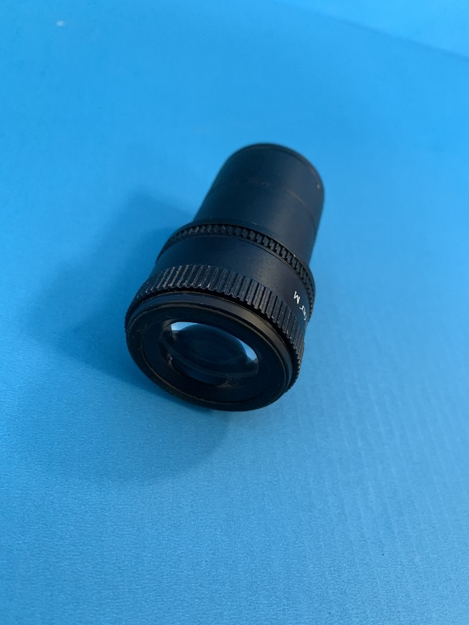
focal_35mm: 26
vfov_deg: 67.3
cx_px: 234
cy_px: 312
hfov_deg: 53.1
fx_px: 470
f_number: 1.8
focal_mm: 4.25
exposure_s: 1/50
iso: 320
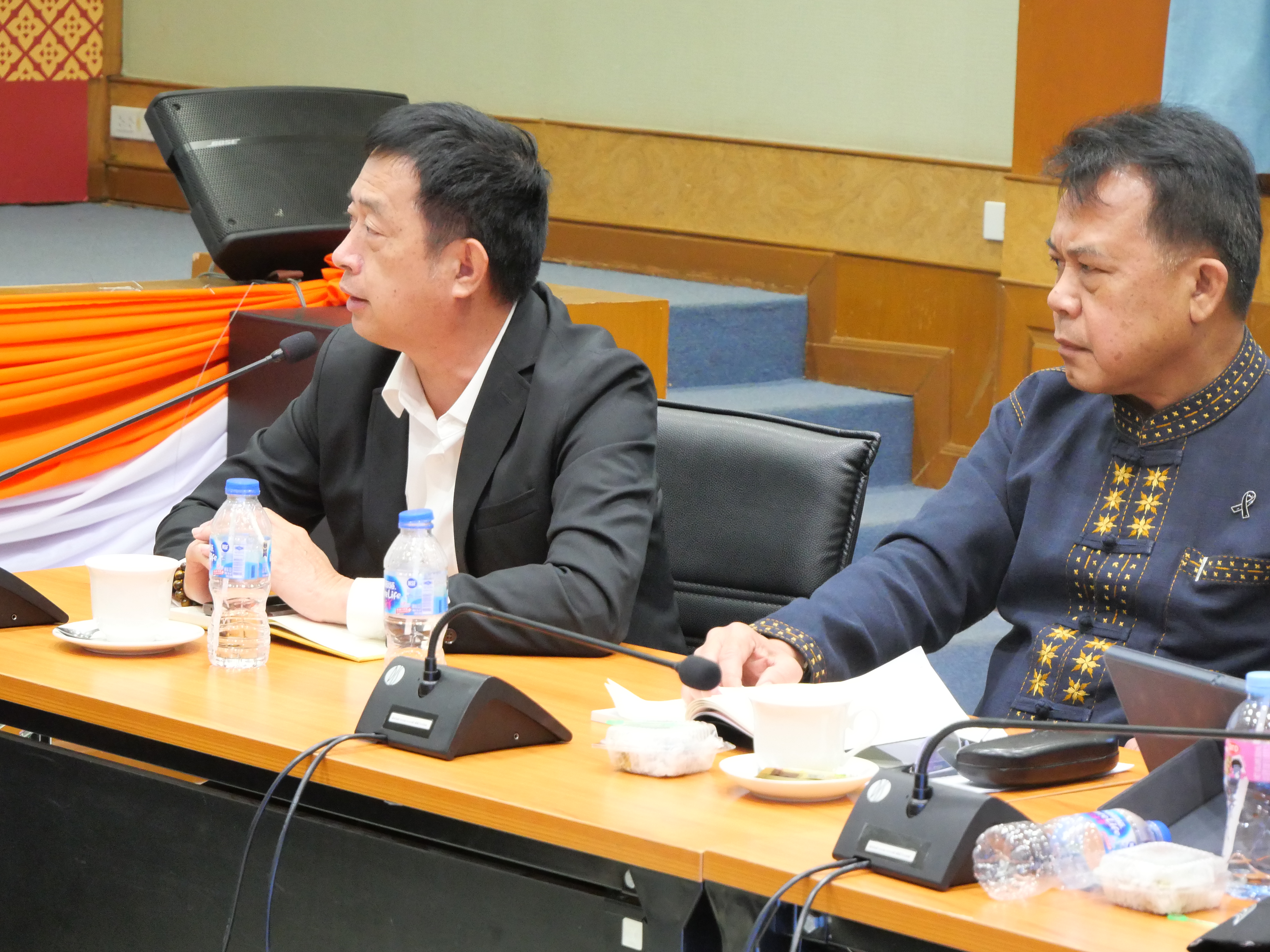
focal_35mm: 135
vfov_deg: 11.0
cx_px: 714
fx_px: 4953
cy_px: 476
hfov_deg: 14.6
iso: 3200
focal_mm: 60
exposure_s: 1/30
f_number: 5.6
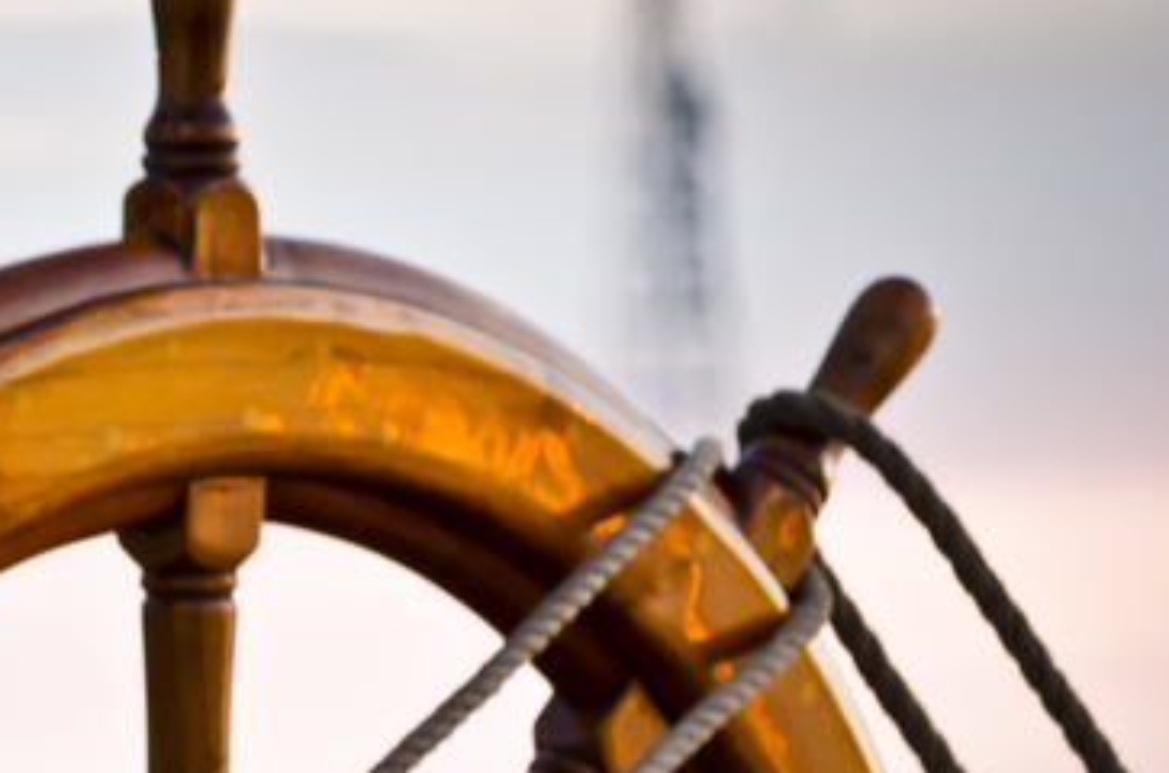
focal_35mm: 539
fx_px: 17465
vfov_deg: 2.5
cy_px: 715
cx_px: 129
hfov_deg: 3.8
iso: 1800
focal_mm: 145
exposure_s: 1/30
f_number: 5
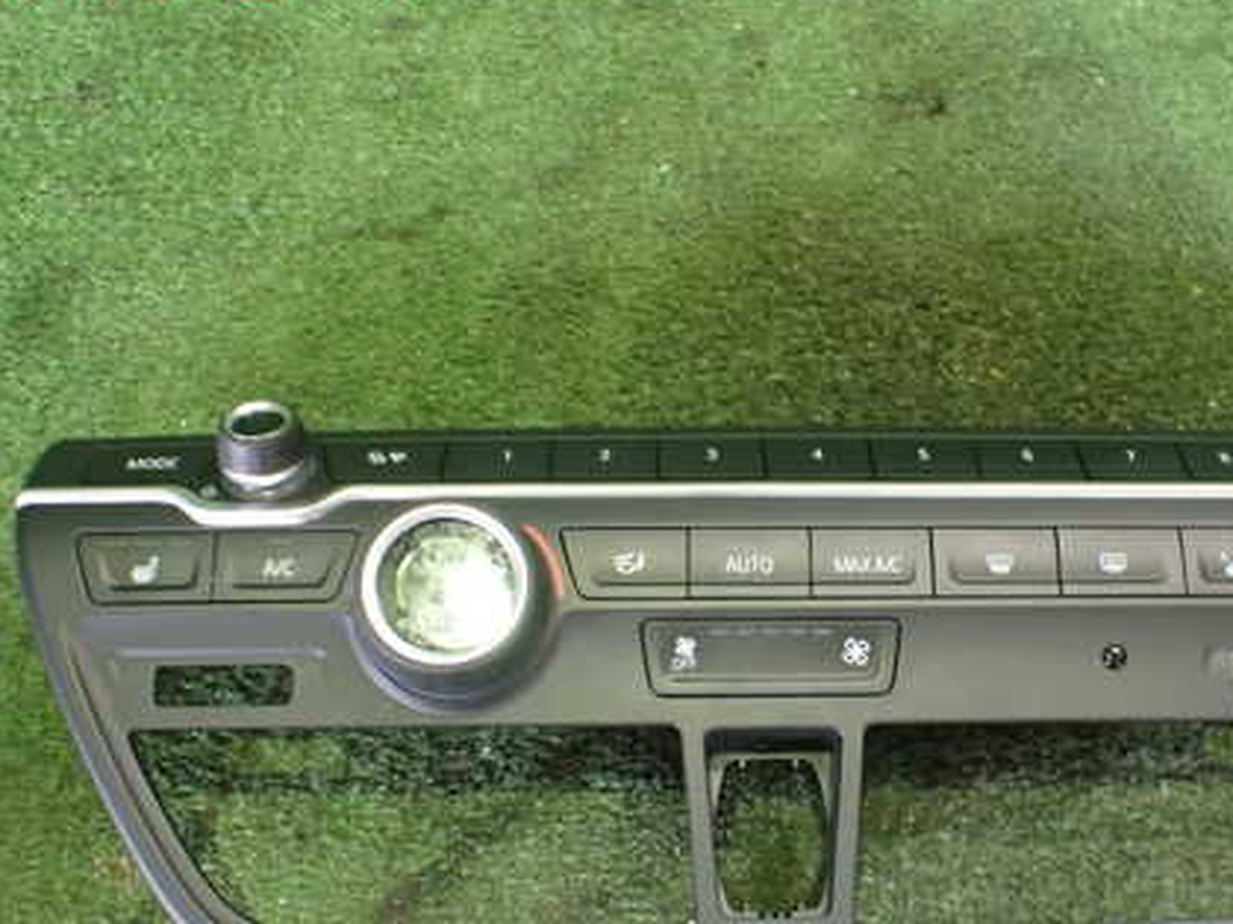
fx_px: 1531
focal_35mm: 43
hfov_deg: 43.6
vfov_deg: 33.4
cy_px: 597
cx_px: 739
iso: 800
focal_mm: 5.4
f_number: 2.3
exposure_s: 1/30
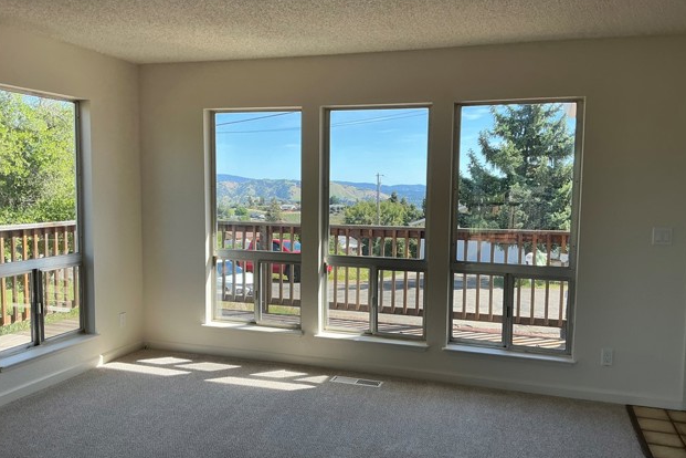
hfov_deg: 61.9
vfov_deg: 43.6
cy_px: 238
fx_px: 572
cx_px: 347
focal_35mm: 30
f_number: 1.8
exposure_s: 1/325
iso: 25
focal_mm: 3
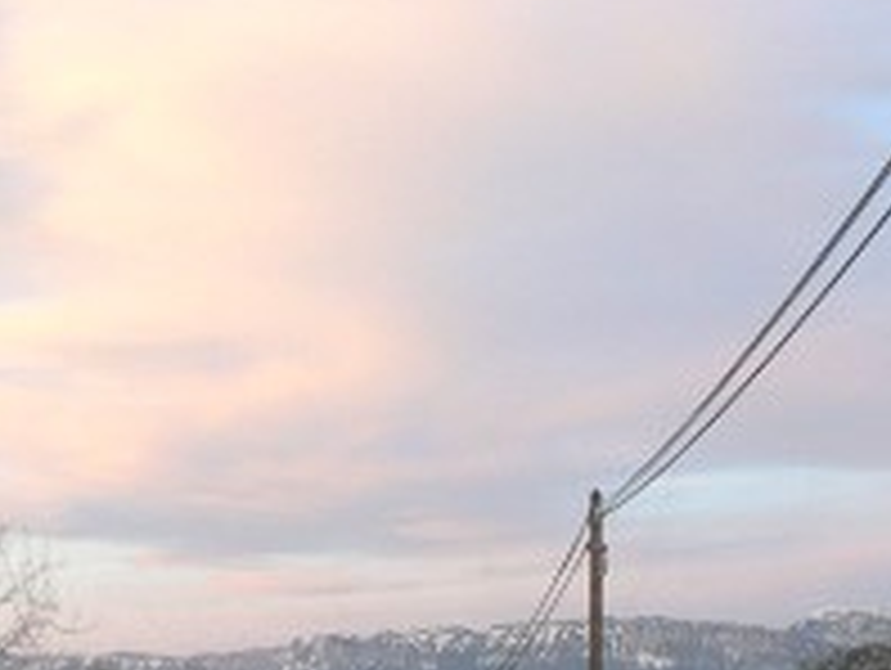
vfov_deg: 21.5
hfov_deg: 28.6
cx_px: 245
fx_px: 1727
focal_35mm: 67
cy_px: 596
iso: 150
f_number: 2.8
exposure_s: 1/30
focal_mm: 6
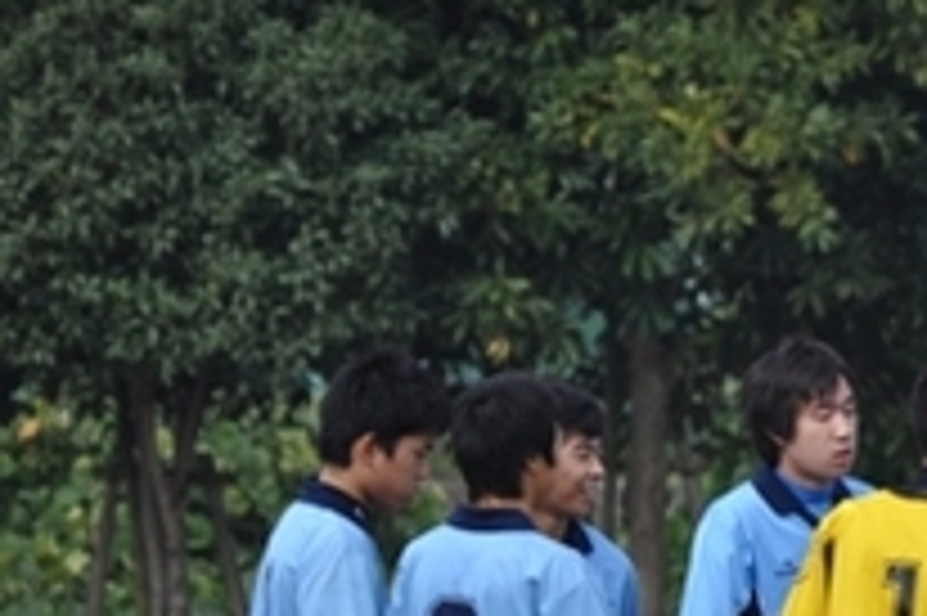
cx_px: 1170
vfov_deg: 1.7
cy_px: 560
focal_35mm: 812
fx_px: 20892
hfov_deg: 2.5
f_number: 5.6
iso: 400
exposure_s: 1/1250
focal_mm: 180
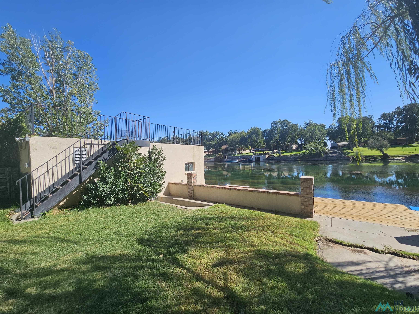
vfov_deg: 89.9
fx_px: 157
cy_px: 157
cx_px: 210
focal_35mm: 13
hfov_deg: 106.2
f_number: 2.2
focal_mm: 2.2
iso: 50
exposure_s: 1/2551
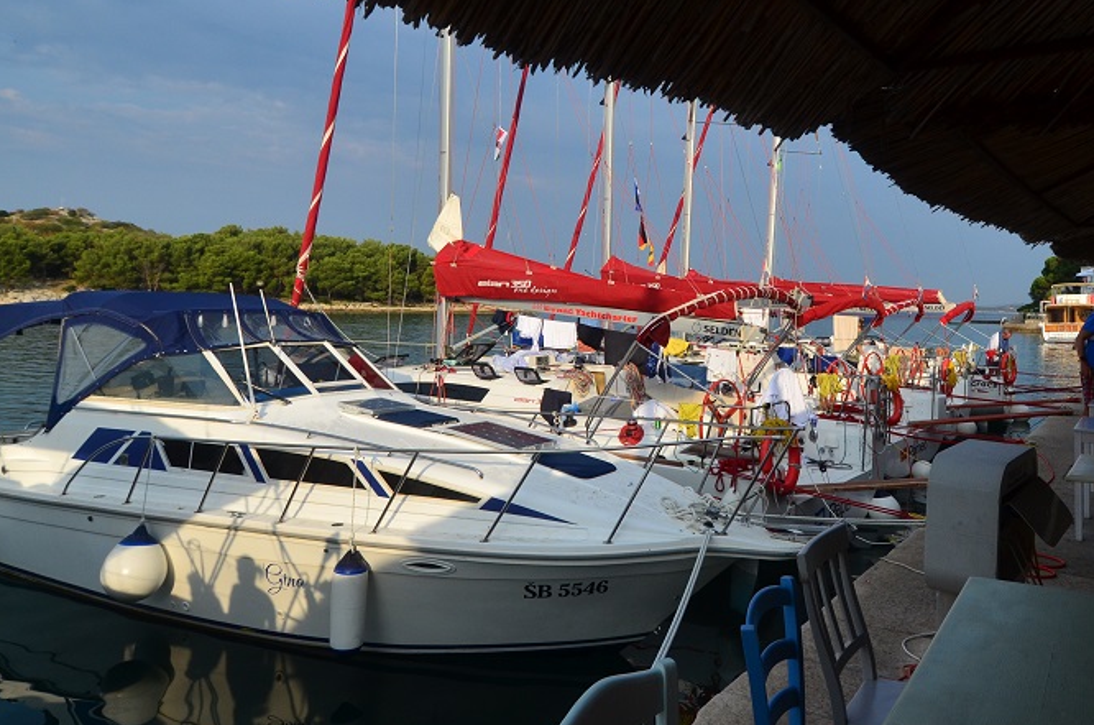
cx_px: 646
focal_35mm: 27
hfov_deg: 67.0
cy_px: 287
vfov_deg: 47.4
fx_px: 819
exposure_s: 1/2500
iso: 400
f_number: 5.6
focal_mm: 12
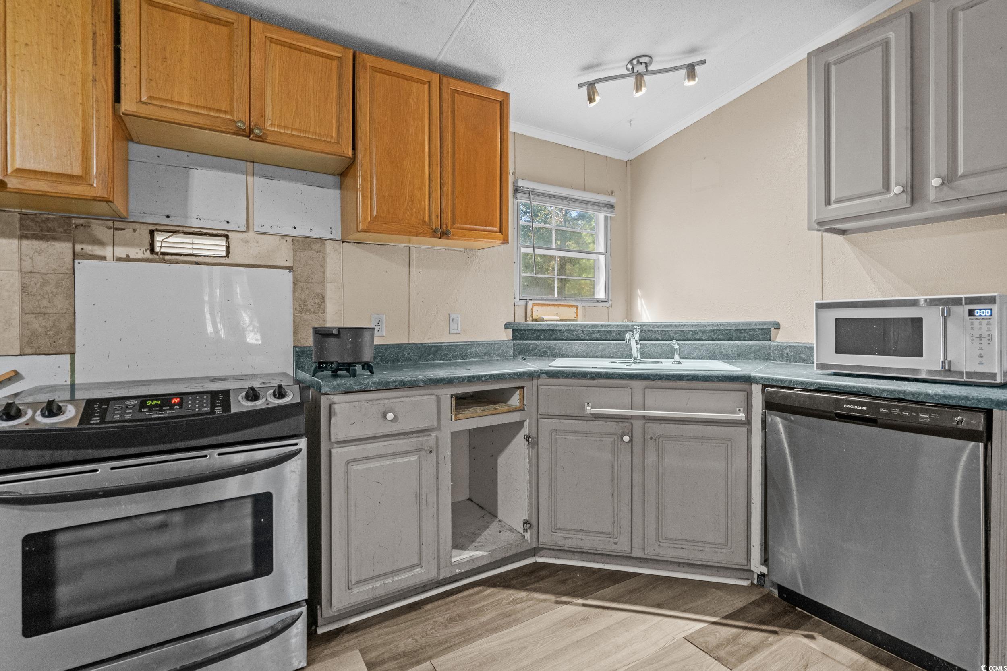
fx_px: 448
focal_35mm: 16
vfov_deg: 73.8
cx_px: 504
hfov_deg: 96.7
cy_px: 336
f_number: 7.1
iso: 1250
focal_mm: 16
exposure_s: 1/13
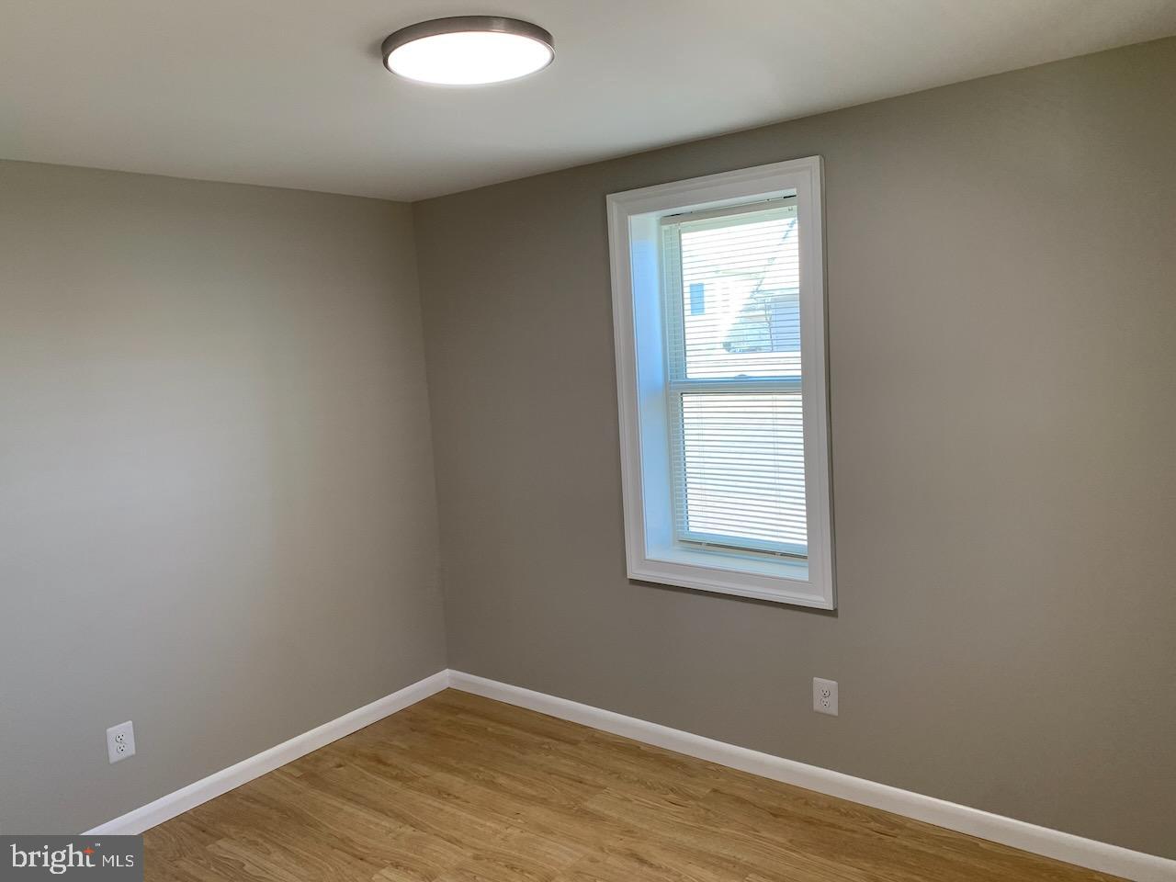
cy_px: 441
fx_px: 883
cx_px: 588
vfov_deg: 53.1
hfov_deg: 67.3
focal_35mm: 26
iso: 50
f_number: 1.8
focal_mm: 4.25
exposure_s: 1/60
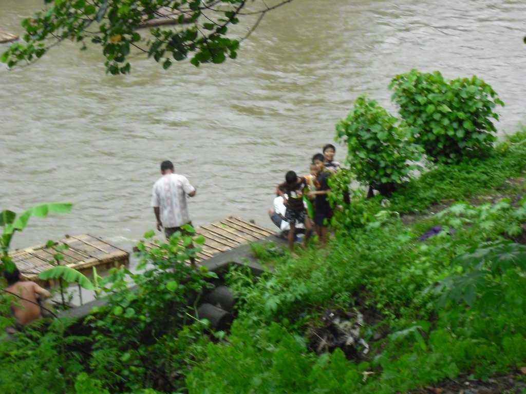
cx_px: 263
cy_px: 197
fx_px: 1717
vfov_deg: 13.1
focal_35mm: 113
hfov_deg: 17.4
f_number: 5.2
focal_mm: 18.6
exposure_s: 1/80
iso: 400
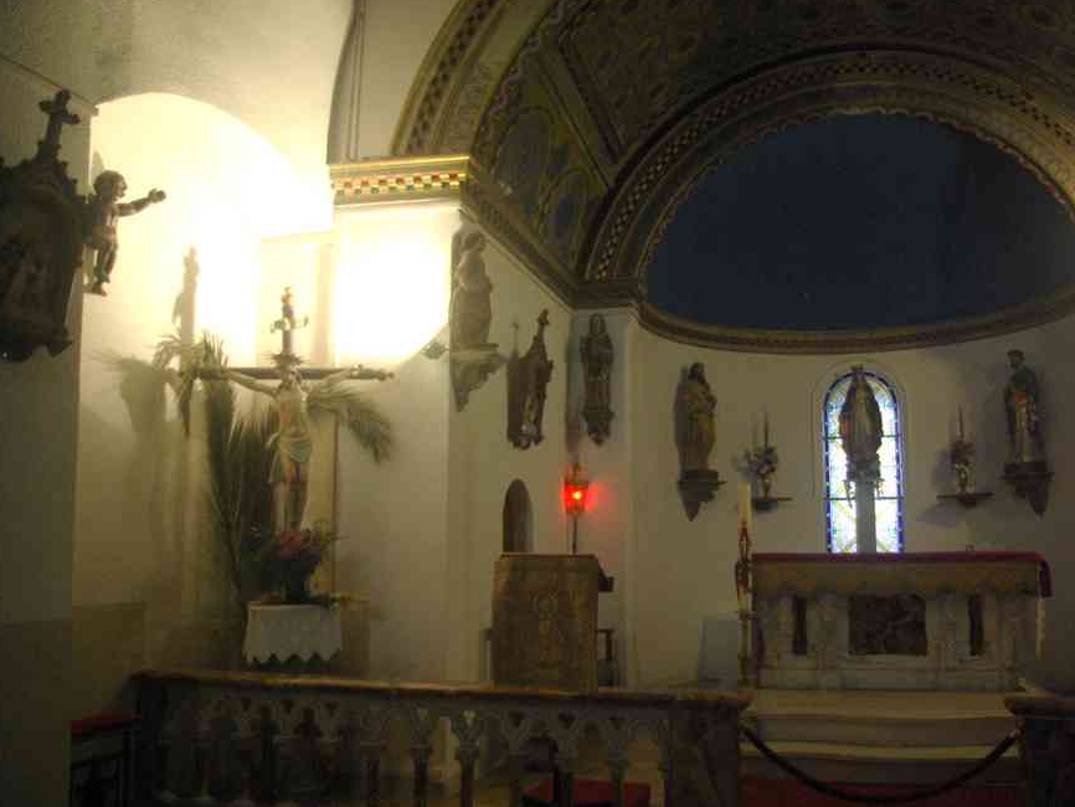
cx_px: 605
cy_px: 399
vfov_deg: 46.8
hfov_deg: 59.8
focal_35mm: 30
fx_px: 932
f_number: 3.5
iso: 1600
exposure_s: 1/30
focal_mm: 18
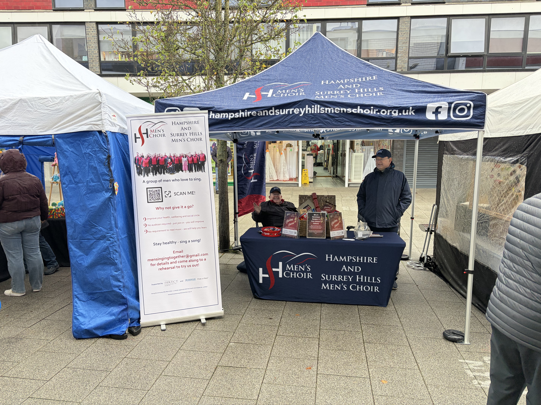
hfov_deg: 67.3
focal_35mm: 26
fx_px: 406
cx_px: 270
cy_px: 202
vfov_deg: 53.1
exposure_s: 1/122
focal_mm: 5.96
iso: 80
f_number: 1.6
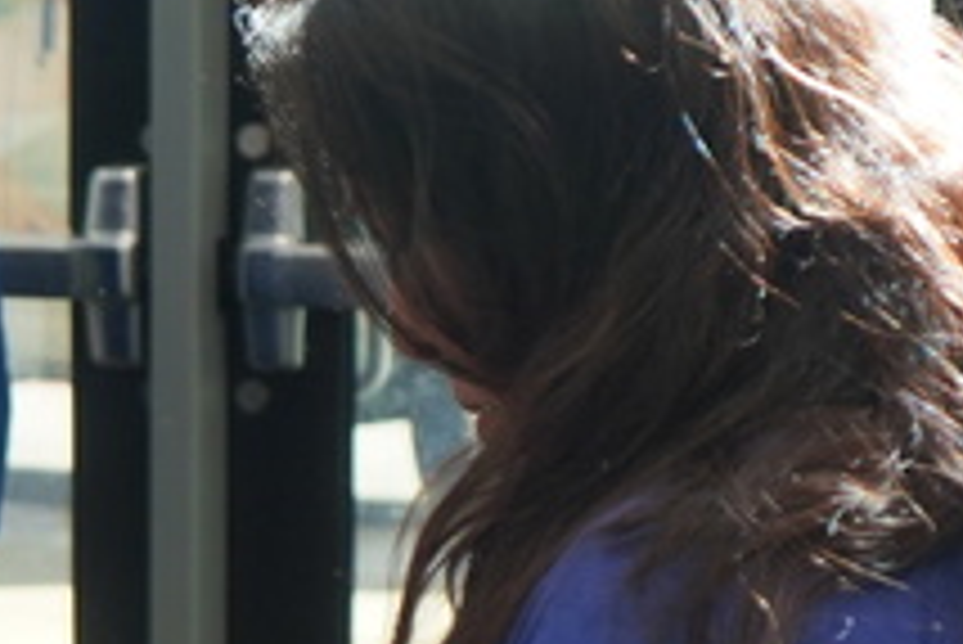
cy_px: 1097
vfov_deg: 6.9
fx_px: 5246
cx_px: 117
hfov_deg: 10.4
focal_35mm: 196
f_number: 4.5
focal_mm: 41
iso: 640
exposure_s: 1/160
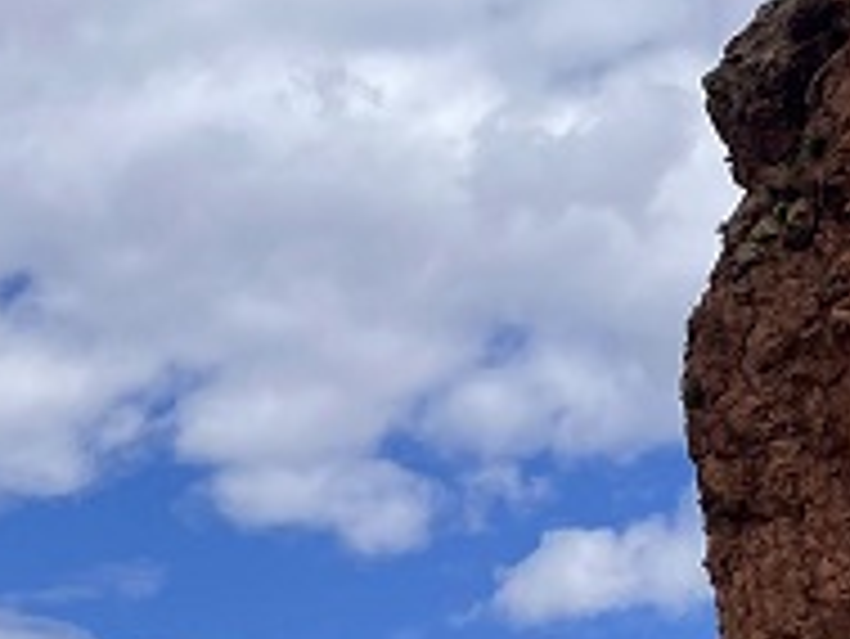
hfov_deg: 17.1
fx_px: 2531
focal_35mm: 103
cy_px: 878
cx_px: -441
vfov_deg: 13.7
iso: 32
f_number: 1.6
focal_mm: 4.2
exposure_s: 1/5291
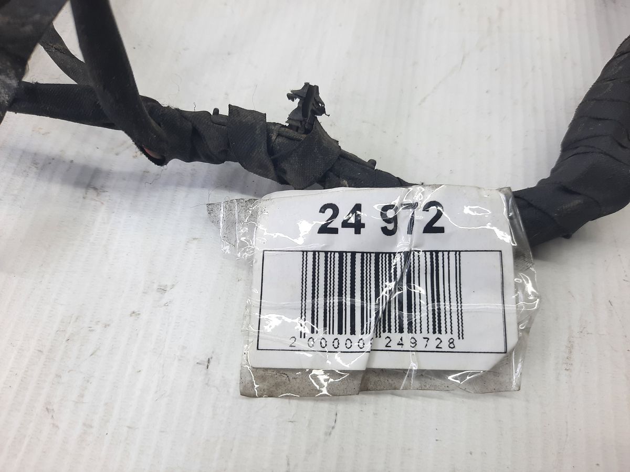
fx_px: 455
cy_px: 236
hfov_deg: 69.4
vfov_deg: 54.9
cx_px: 315
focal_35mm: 25
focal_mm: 4.6
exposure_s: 1/50
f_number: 2
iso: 50
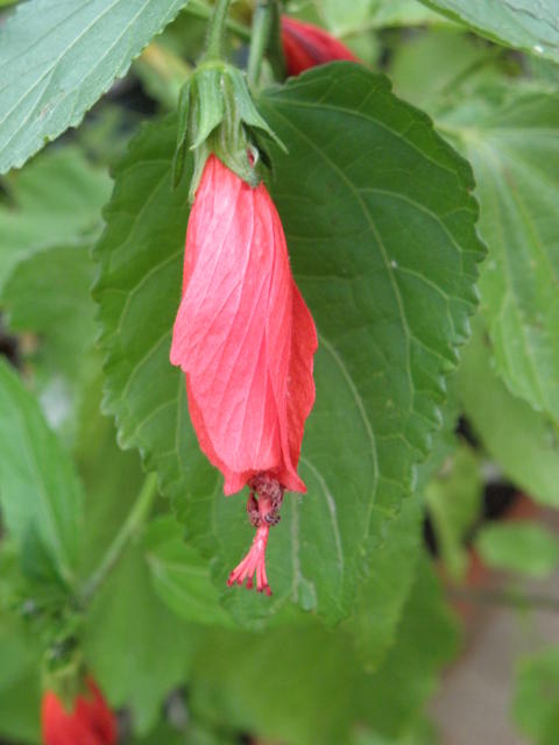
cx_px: 280
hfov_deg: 28.6
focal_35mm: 51
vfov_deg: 37.5
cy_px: 372
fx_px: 1098
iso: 400
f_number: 3.5
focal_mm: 9.22
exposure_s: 1/8
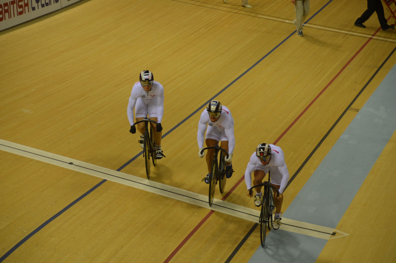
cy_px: 132
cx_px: 198
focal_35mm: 195
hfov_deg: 10.6
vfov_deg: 7.0
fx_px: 2141
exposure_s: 1/250
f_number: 5.6
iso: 400
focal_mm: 130
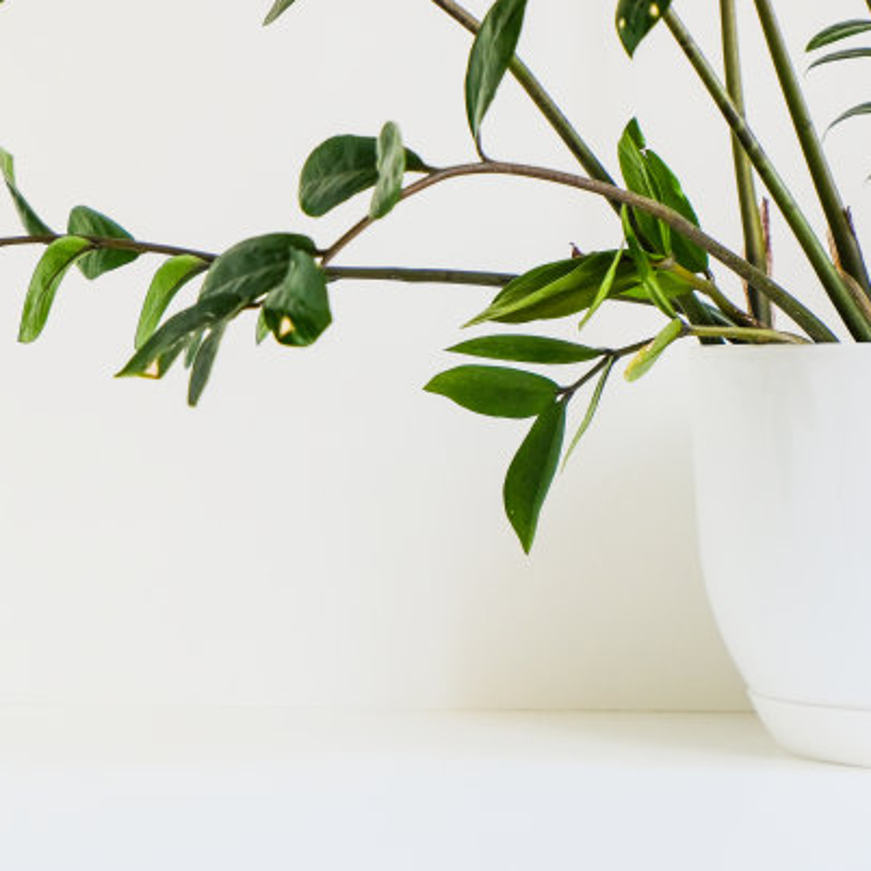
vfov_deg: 19.7
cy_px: 440
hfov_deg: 19.7
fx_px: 2505
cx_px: 295
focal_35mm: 88
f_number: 5.6
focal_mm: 45
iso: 500
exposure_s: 1/100
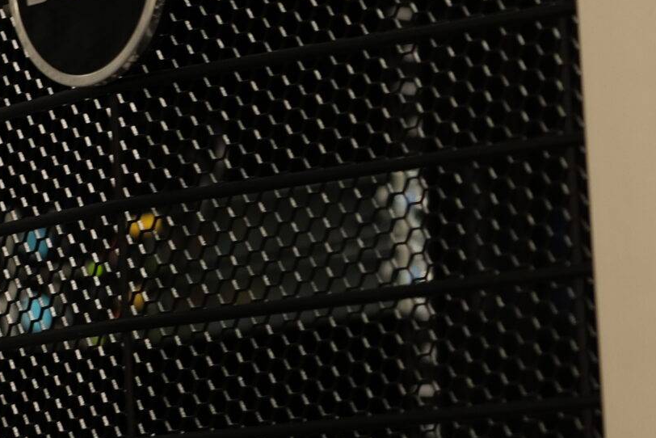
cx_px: 868
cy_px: 296
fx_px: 3044
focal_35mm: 167
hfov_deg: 11.9
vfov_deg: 8.2
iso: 640
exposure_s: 1/125
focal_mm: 35
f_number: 2.5
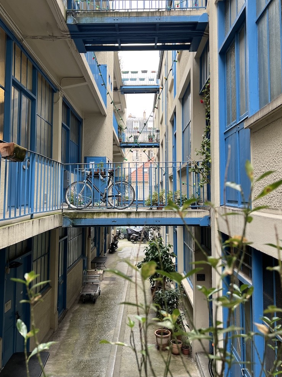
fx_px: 304
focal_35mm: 28
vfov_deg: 63.4
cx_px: 134
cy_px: 176
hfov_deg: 49.7
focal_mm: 5.7
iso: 80
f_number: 1.5
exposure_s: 1/100
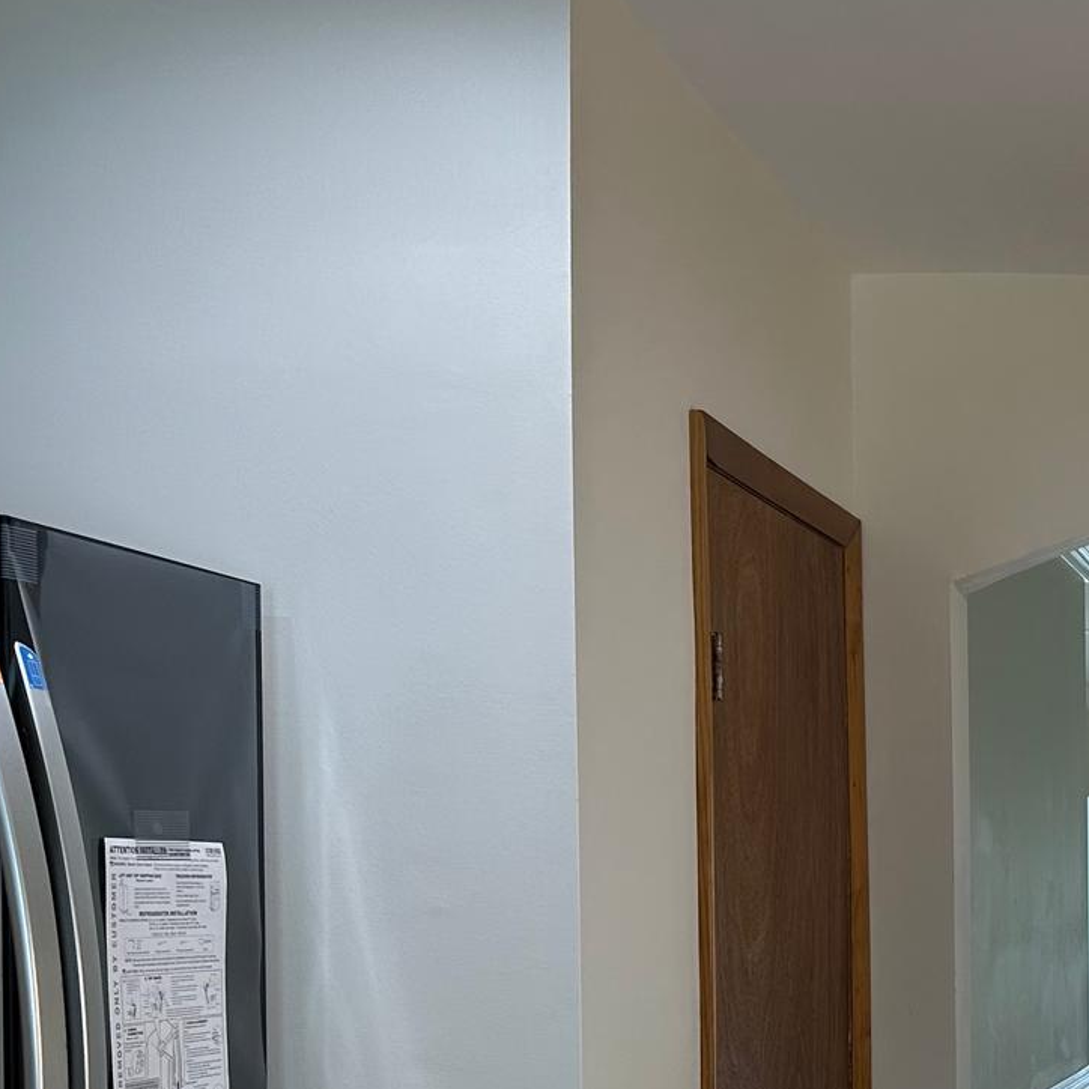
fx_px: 2136
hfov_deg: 24.4
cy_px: 967
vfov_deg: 27.6
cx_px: 1474
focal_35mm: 60
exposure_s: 1/120
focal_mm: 6.86
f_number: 1.78
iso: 100
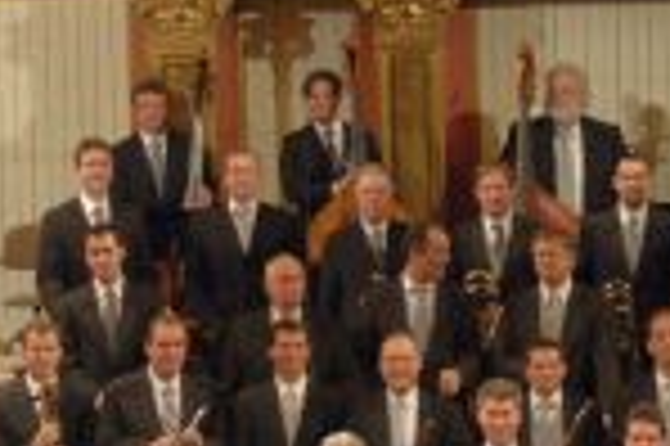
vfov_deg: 3.5
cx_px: 670
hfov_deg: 5.3
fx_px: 7195
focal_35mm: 387
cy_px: 61
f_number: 2.8
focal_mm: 48
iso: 640
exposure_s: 1/250
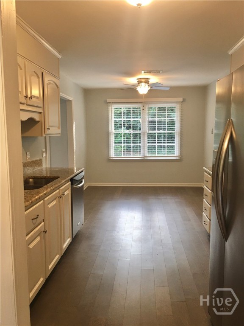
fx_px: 273
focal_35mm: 29
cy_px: 163
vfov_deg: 61.7
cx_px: 122
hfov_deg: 48.2
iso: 32
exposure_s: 1/15
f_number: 2.2
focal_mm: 4.15
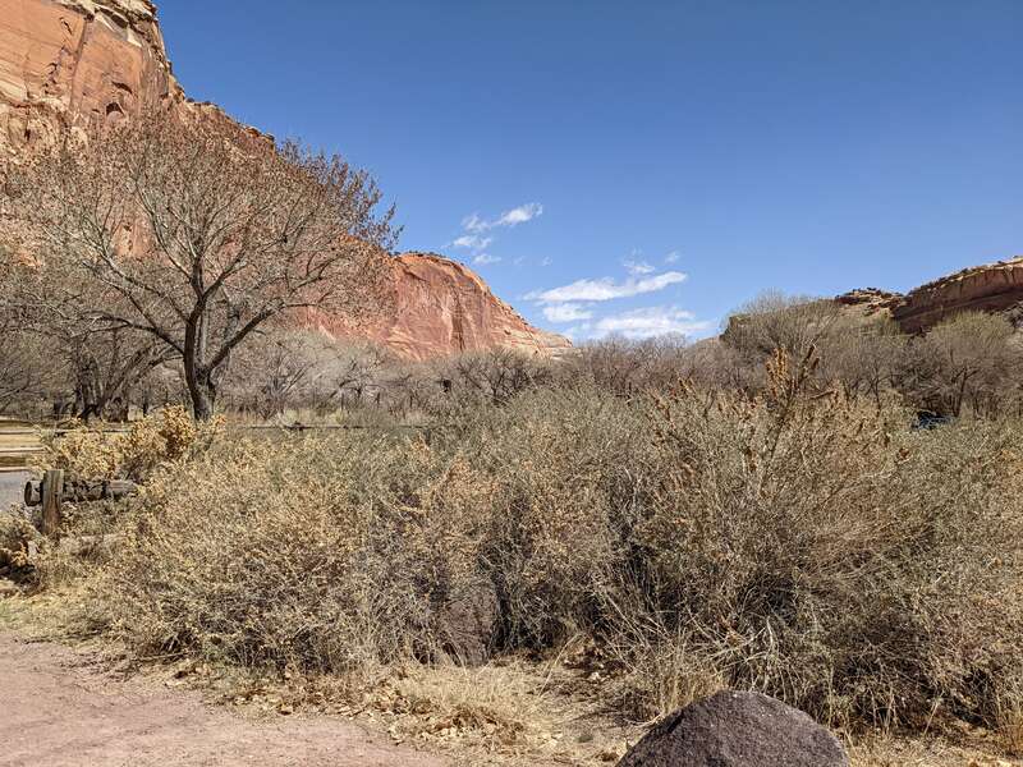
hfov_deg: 65.3
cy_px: 384
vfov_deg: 51.4
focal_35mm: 27
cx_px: 512
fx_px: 798
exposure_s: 1/3906
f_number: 1.73
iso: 59
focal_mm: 4.38
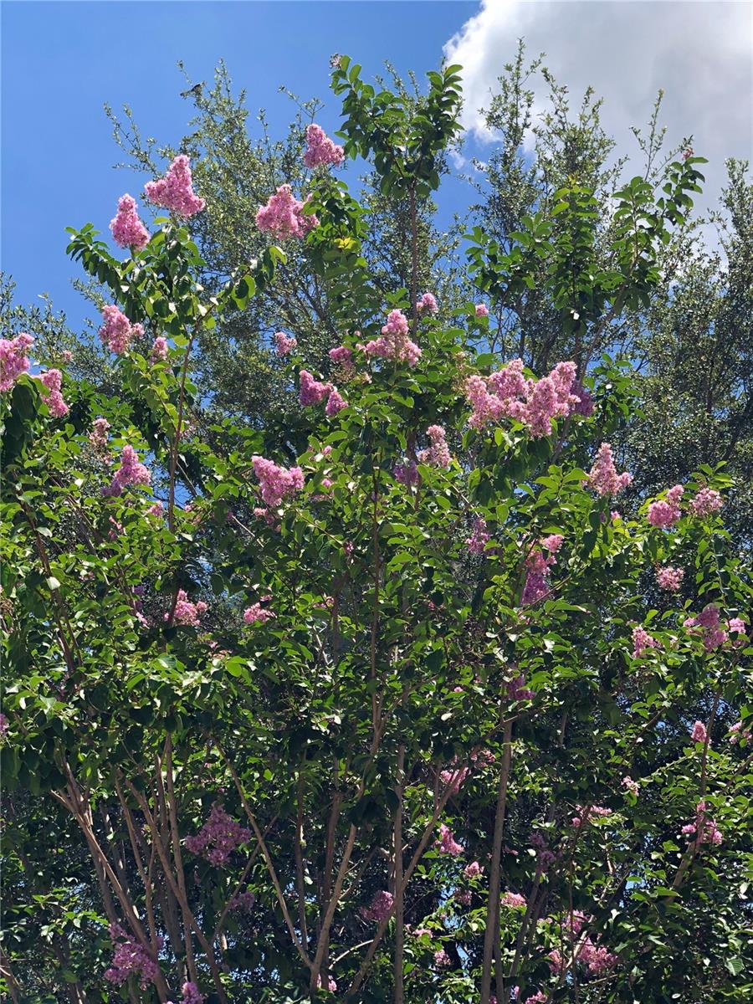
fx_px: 1508
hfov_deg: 28.0
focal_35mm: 52
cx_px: 376
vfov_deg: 36.8
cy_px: 502
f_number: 2.4
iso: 16
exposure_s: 1/714
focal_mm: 6
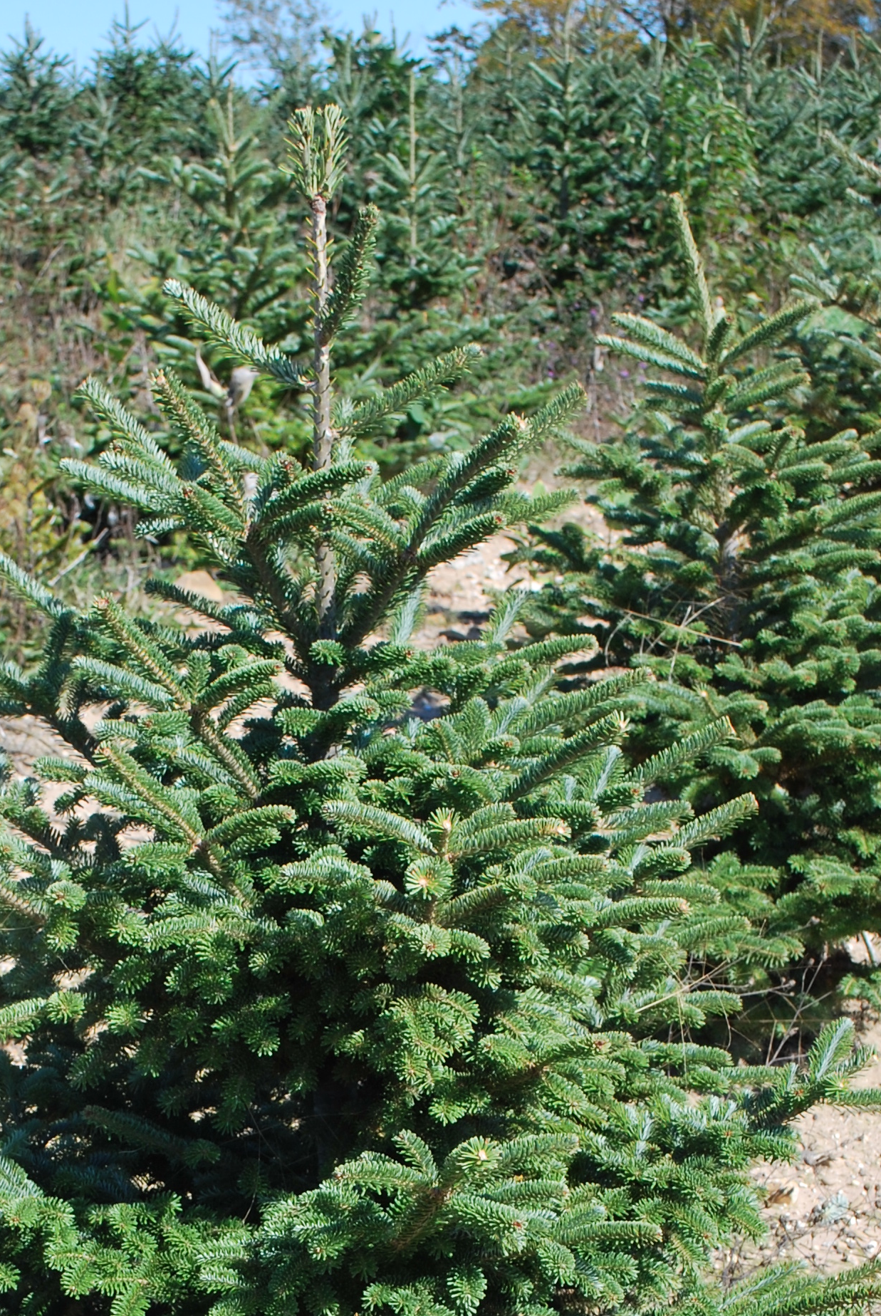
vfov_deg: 22.3
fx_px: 3221
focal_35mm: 88
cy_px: 1288
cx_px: 304
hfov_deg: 15.5
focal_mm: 28
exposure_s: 1/200
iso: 100
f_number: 7.1
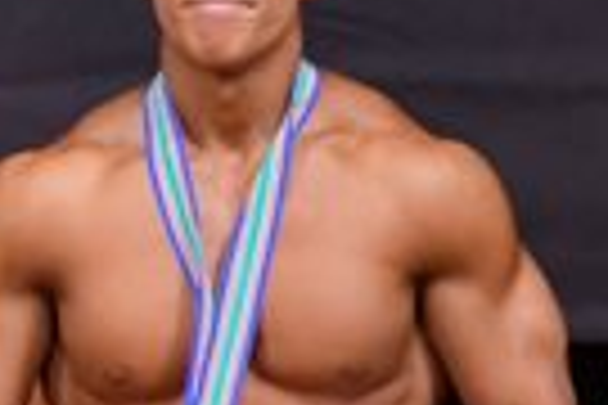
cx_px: -709
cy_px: 657
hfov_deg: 1.3
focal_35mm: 1634
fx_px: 27594
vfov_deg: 0.8
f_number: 5.6
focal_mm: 190
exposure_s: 1/400
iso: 5000
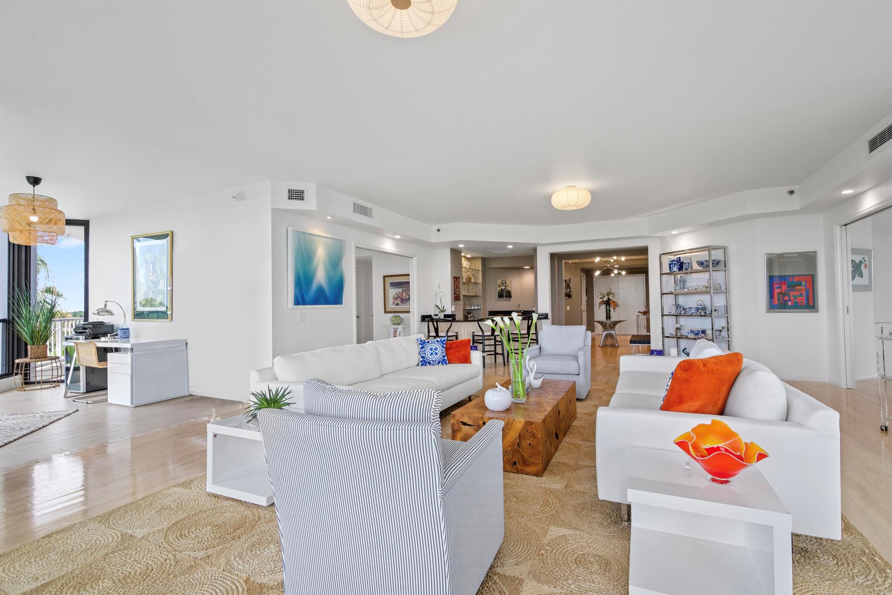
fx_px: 409
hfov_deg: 95.0
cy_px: 298
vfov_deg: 72.1
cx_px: 446
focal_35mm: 16
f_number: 9
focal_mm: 16.5
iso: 100
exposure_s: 1/5
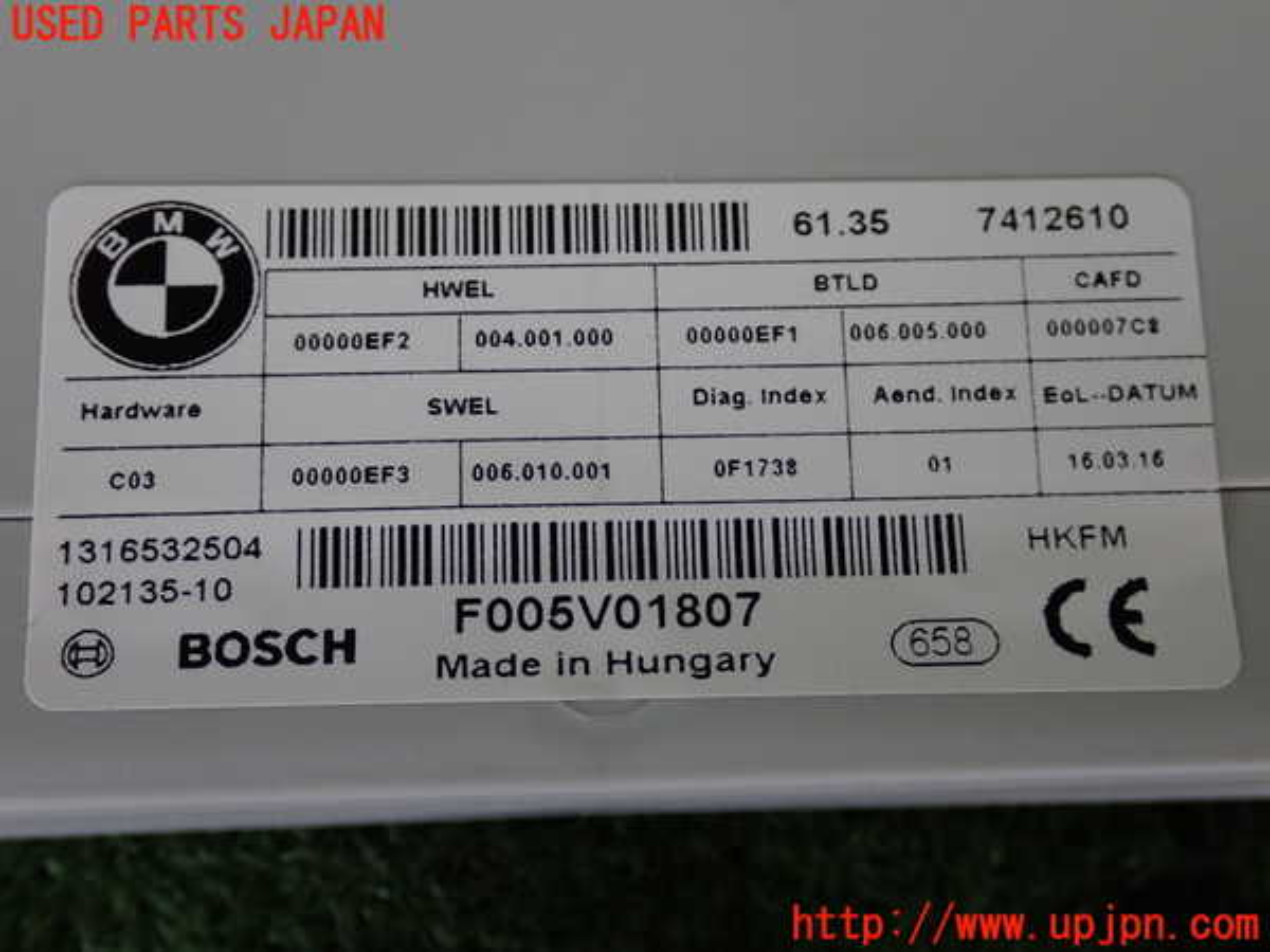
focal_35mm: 47
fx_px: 1724
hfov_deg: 40.4
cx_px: 635
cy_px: 476
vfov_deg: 30.9
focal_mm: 8.4
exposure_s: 1/80
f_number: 3.1
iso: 200
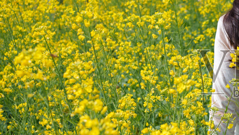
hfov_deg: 22.0
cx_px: 259
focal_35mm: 92
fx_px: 583
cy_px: 75
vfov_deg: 13.2
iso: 100
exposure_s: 1/1000
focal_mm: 35
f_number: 4
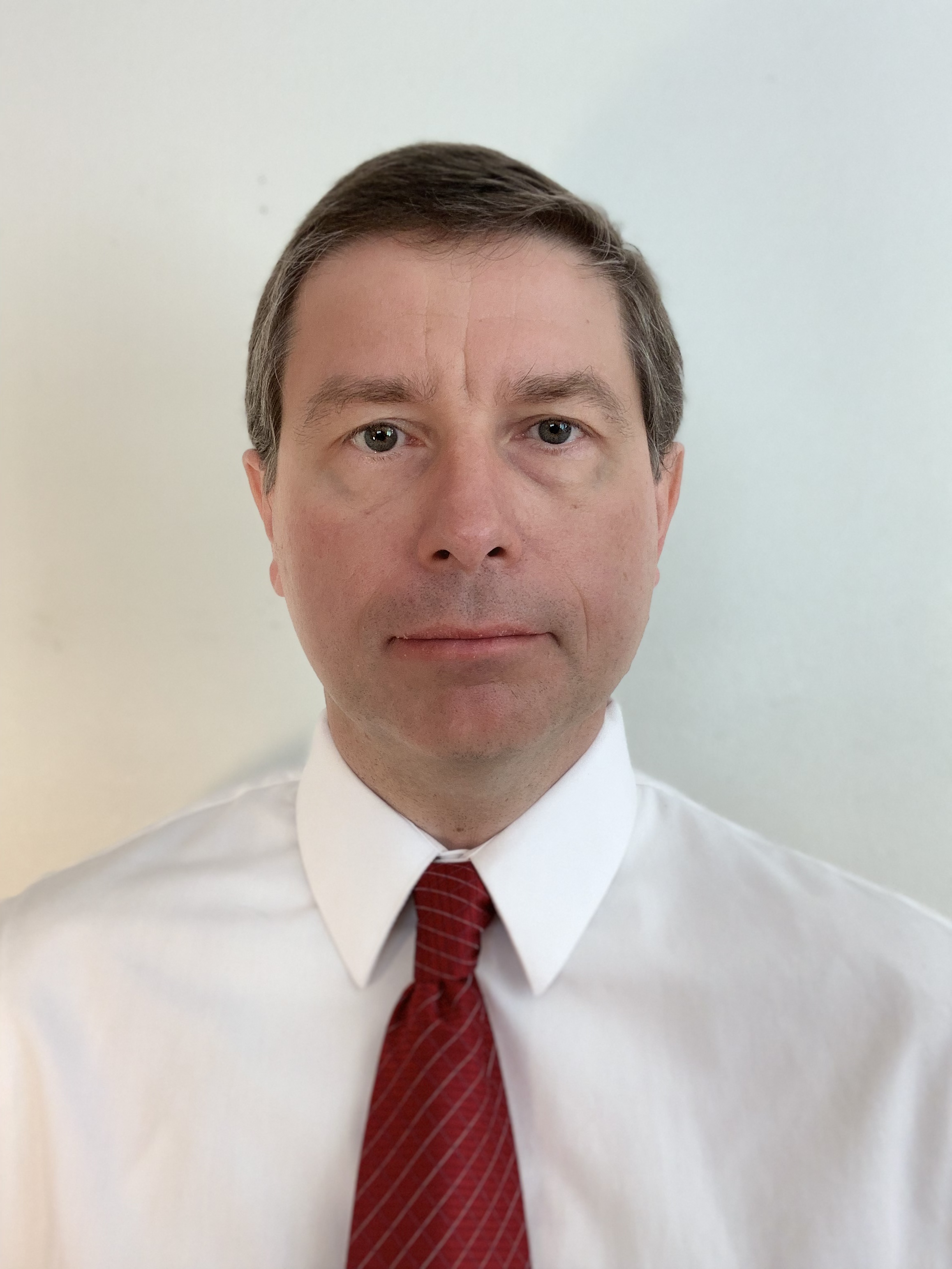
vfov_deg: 56.8
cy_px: 634
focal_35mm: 32
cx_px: 476
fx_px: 1173
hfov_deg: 44.2
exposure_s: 1/60
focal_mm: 2.87
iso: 50
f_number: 2.2
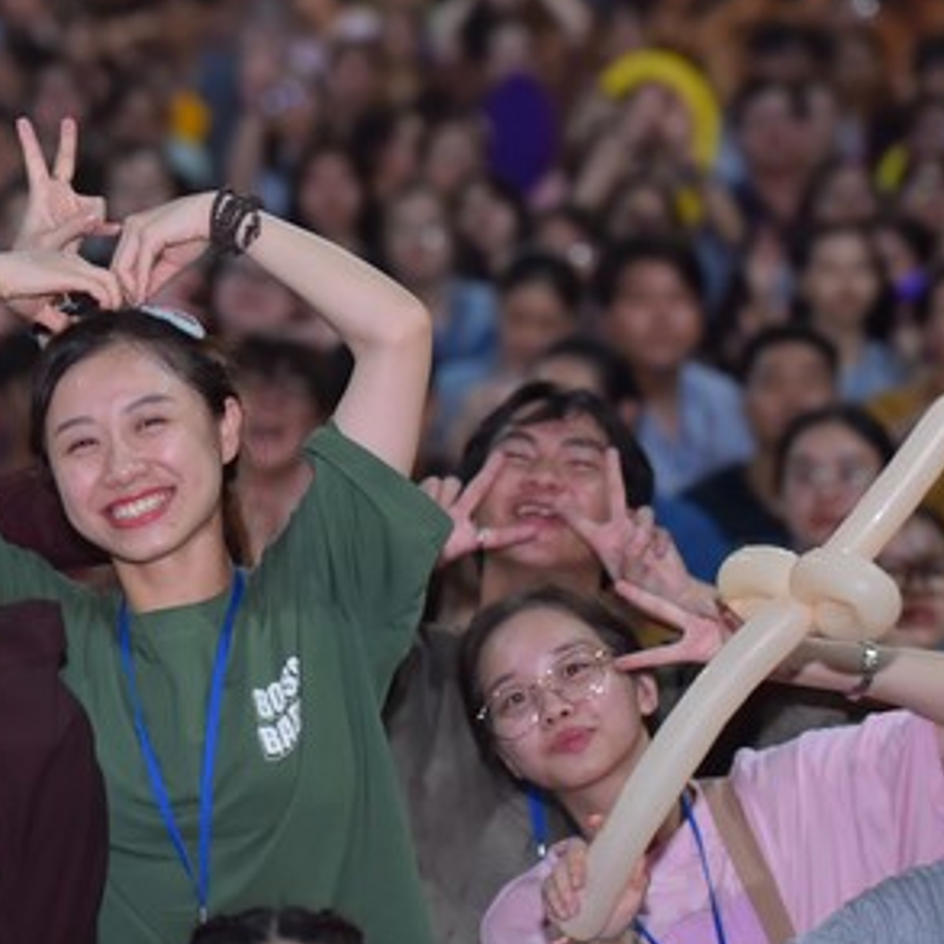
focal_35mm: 185
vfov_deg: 9.5
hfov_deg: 9.4
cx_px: 177
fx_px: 5708
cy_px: 546
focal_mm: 98
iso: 800
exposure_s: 1/125
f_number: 3.2
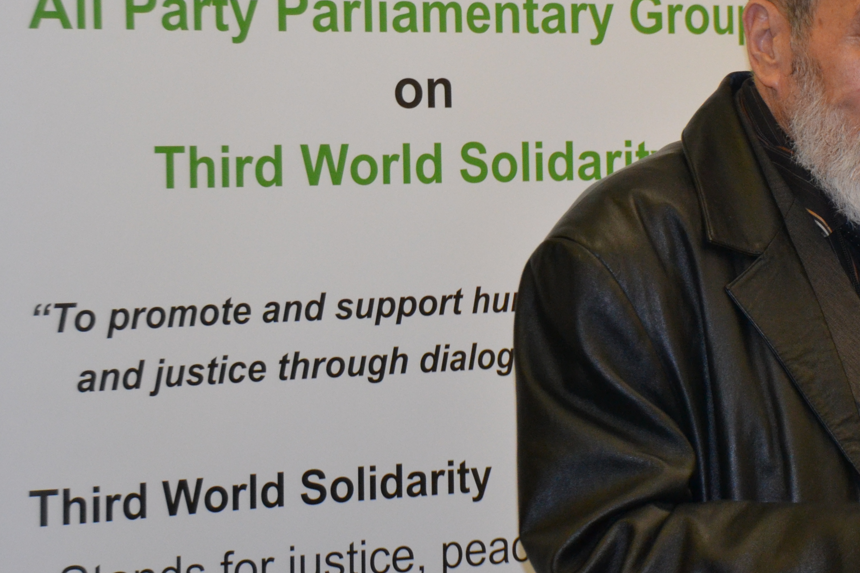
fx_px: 3725
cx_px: 800
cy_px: 165
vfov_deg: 8.8
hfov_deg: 13.0
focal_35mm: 156
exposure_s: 1/60
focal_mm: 55
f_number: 4.8
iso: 1100
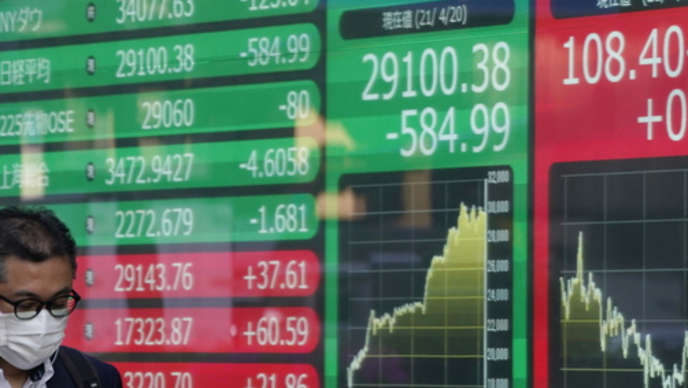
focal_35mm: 292
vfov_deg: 4.2
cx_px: 284
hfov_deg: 7.4
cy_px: 212
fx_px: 5330
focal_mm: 200
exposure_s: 1/400
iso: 1000
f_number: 6.3
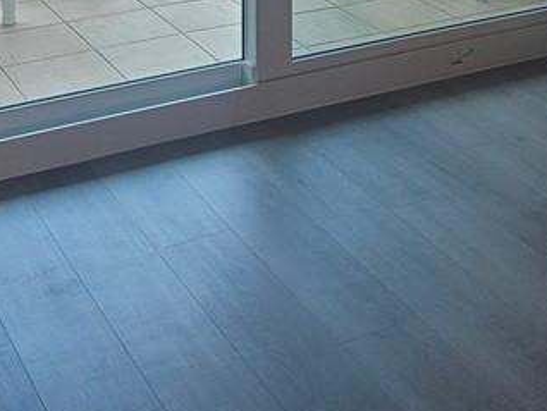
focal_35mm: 74
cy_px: -237
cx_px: 298
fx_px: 1170
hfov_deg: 26.3
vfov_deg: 17.5
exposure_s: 1/180
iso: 80
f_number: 1.7
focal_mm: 6.3
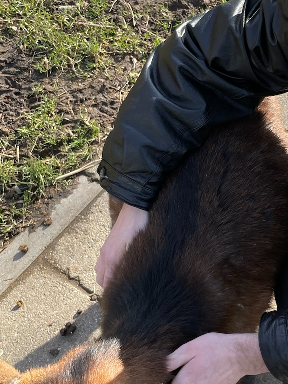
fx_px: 655
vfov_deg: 32.7
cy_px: 183
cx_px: 251
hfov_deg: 24.2
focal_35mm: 59
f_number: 1.6
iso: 50
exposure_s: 1/636
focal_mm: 4.2
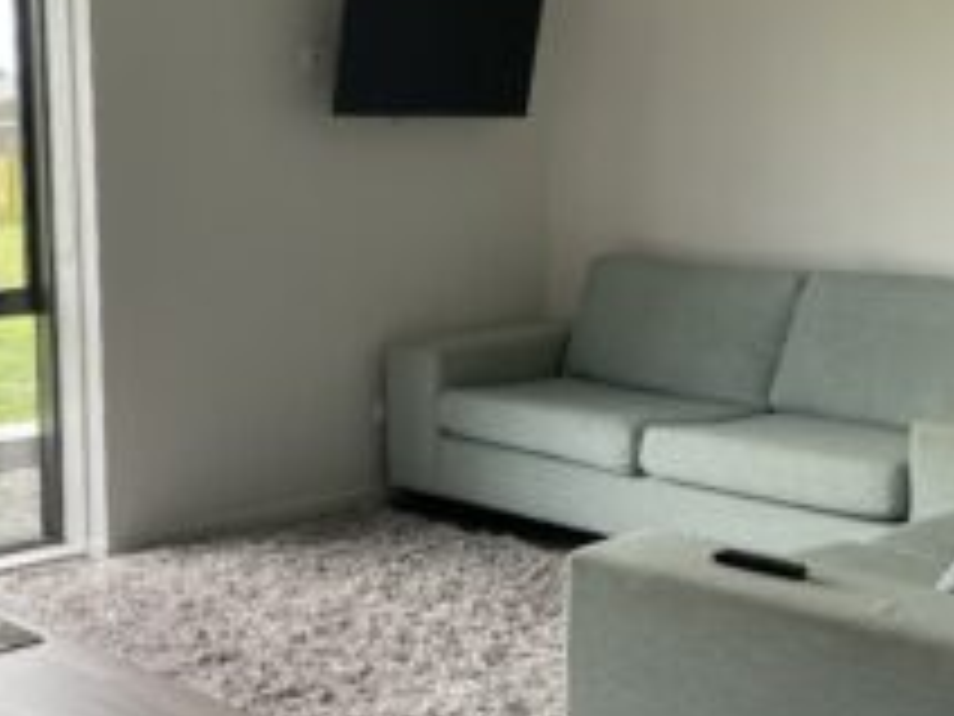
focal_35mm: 49
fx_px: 1350
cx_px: 284
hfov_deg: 38.3
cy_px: 405
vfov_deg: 29.6
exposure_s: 1/252
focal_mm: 4.25
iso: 32
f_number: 1.8
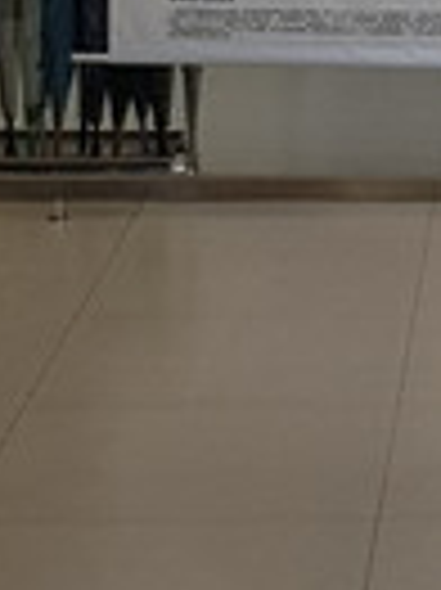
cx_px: 828
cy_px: -221
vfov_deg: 10.1
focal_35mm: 191
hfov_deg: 7.5
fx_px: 3250
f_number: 1.7
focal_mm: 4.3
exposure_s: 1/147
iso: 40
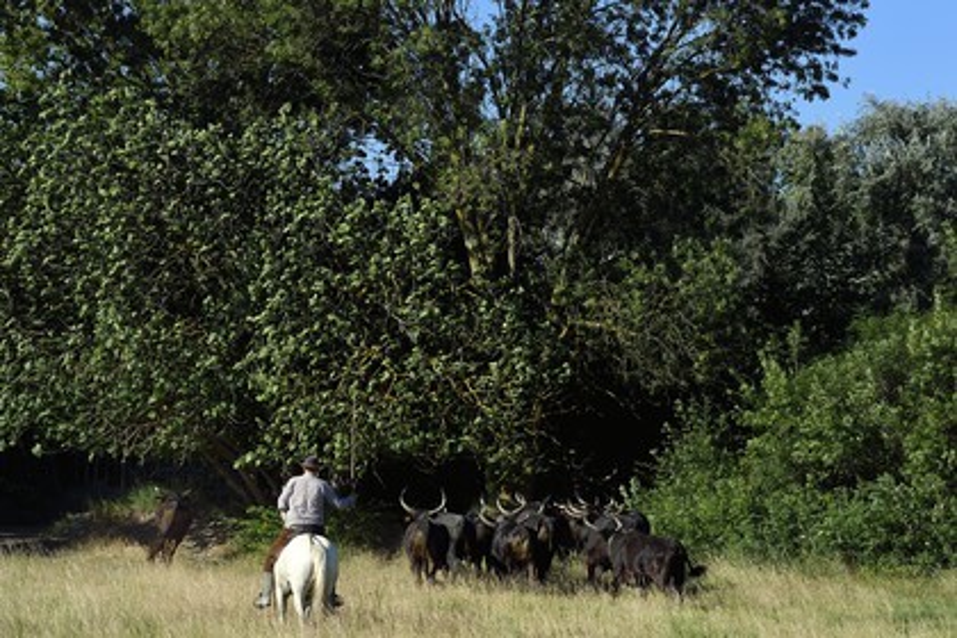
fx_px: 5316
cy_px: 319
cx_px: 478
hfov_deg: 10.3
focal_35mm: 200
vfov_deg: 6.9
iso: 400
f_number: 7.1
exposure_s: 1/1600
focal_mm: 200
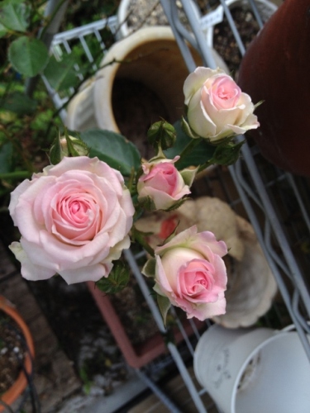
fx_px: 418
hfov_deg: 40.7
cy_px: 206
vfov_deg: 52.6
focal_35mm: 35
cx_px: 155
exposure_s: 1/120
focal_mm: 4.28
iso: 50
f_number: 2.4
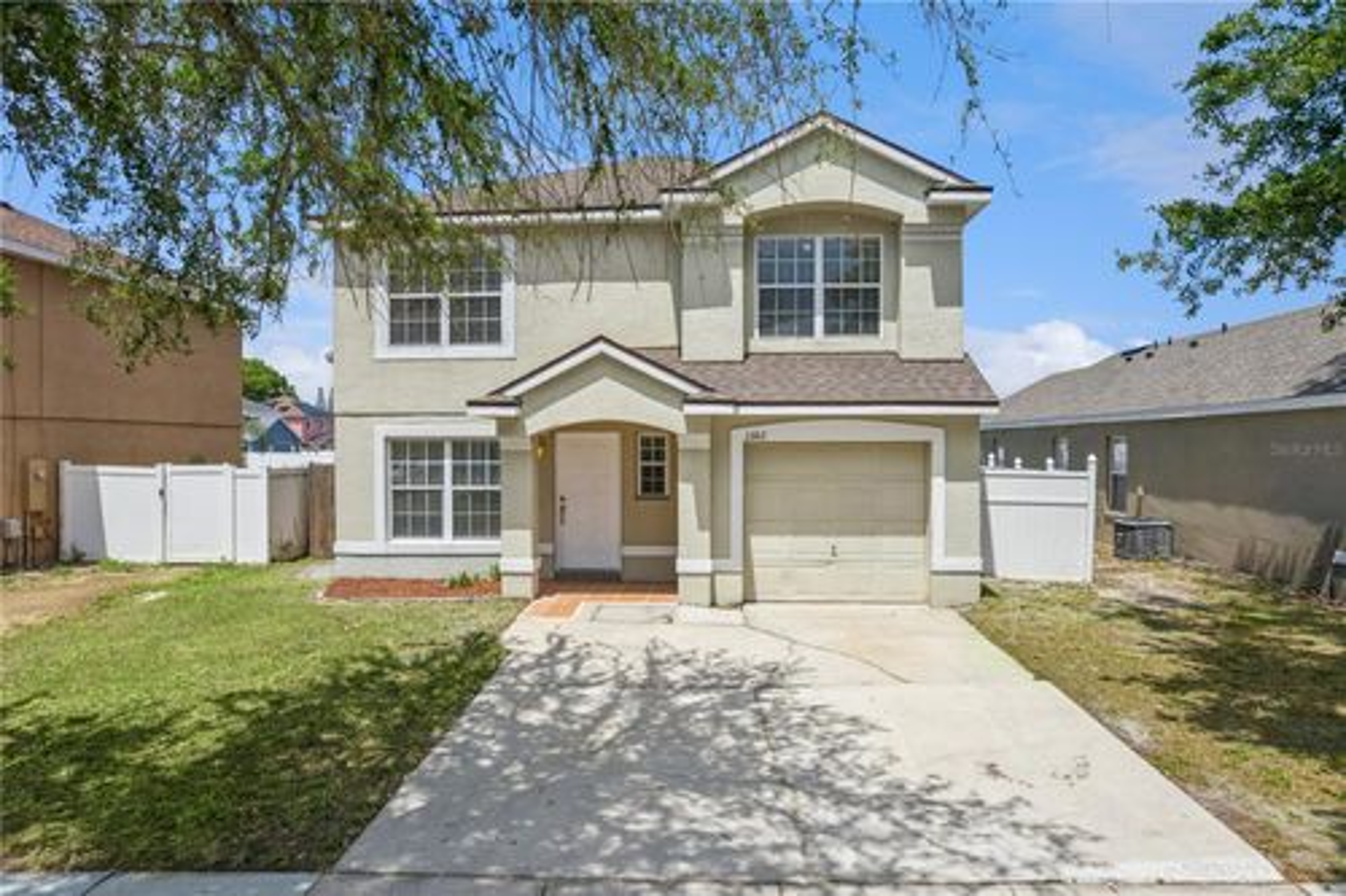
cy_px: 448
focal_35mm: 22
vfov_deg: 57.2
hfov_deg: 78.6
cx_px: 673
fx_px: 822
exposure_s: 1/4000
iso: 100
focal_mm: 8.4
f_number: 2.8
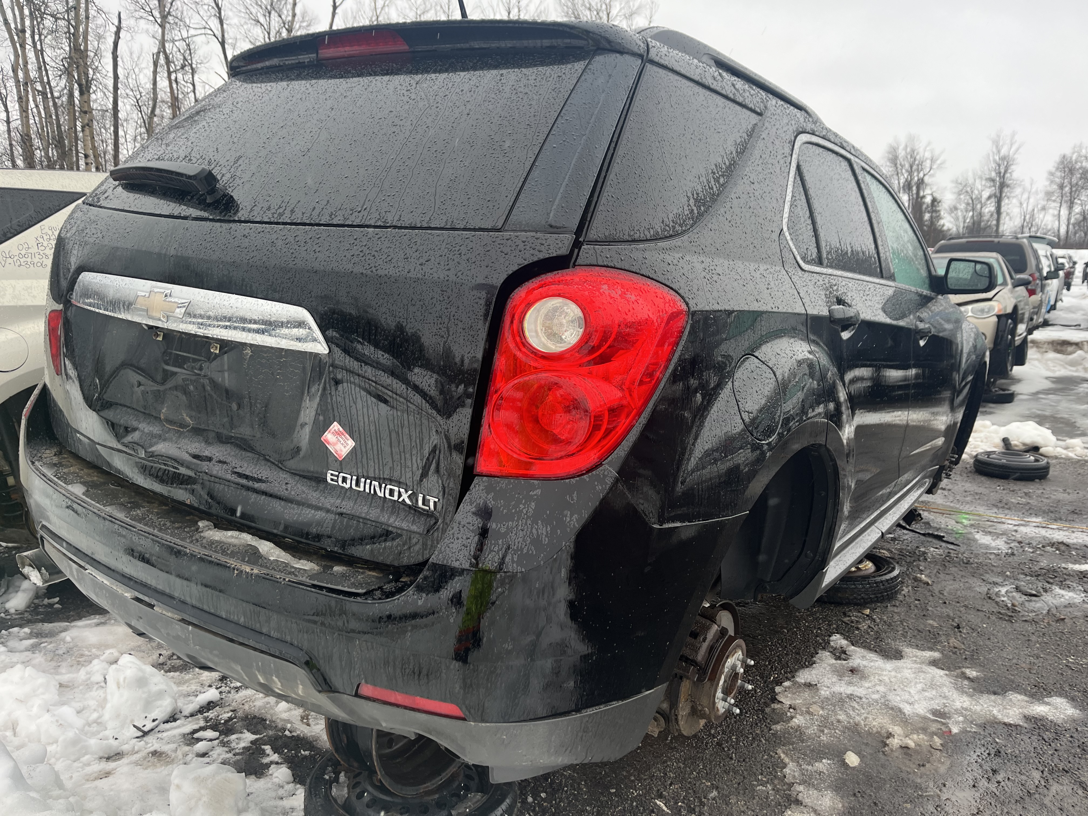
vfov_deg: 53.1
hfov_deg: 67.3
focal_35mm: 26
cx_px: 544
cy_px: 408
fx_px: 817
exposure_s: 1/182
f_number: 1.6
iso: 40
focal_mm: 5.1
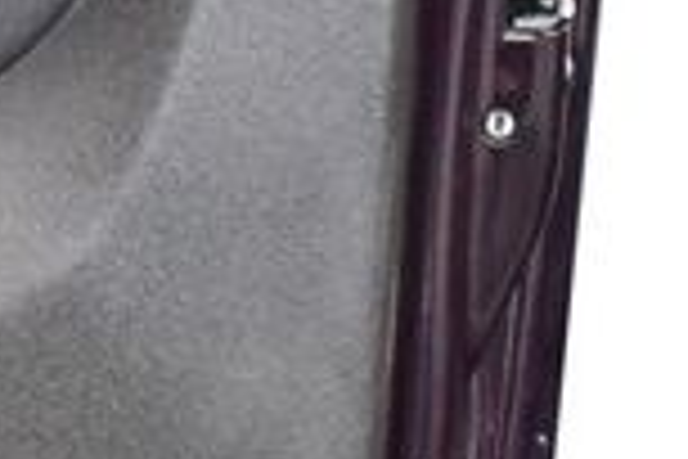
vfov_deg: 8.9
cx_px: -432
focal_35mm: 151
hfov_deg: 12.7
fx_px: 2886
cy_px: -140
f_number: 3.5
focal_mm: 18
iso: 5000
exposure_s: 1/60
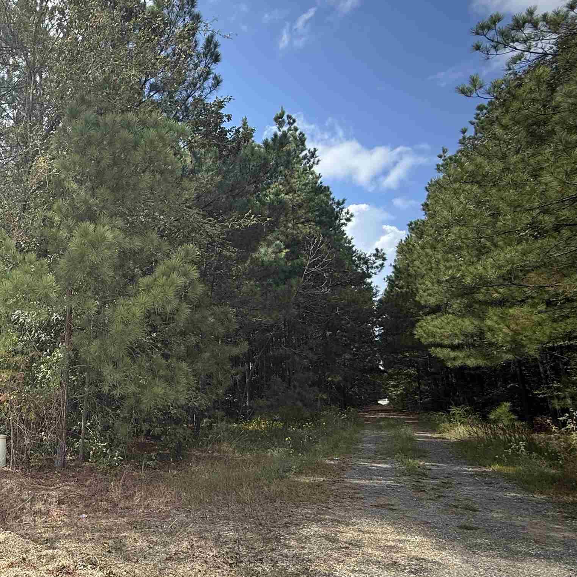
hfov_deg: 52.9
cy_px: 351
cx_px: 30
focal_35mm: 25
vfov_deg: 62.3
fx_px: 471
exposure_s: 1/590
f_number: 2.2
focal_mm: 2.22
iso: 64
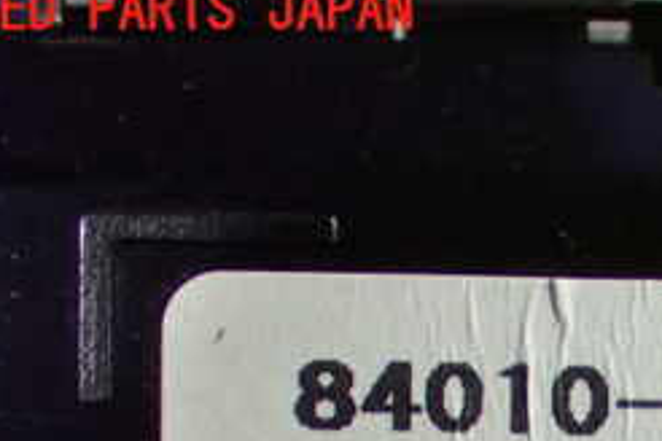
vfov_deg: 10.5
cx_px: 732
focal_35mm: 127
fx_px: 2335
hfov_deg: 15.7
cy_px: 584
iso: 1250
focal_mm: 9.01
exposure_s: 1/50
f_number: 3.2
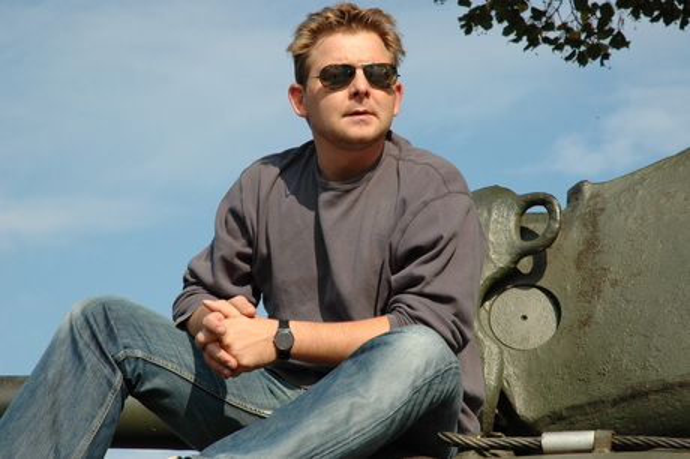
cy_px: 230
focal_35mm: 105
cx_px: 345
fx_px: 2011
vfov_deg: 13.0
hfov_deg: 19.5
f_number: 9
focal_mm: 70
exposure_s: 1/320
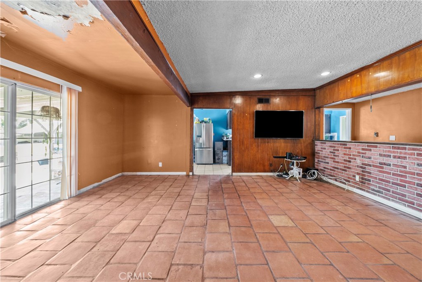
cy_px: 141
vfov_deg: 90.0
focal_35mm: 12
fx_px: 141
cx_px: 211
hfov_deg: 112.6
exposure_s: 1/1.67
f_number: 9
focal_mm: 12
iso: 640
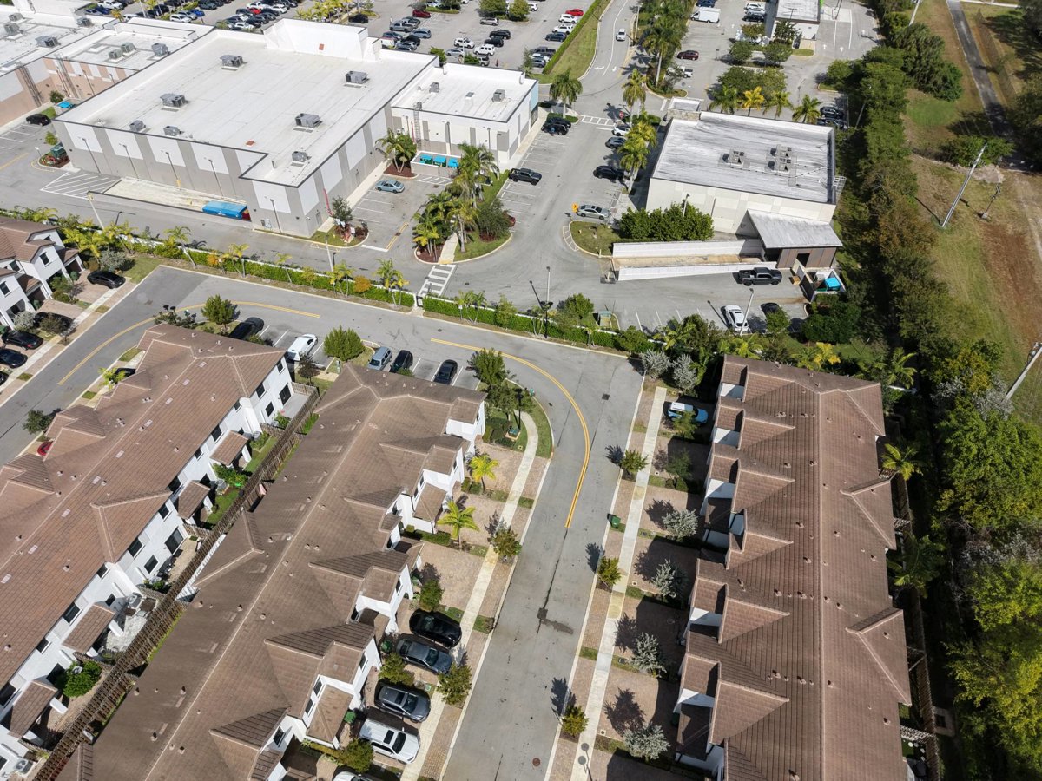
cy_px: 390
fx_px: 722
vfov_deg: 56.8
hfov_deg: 71.6
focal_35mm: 24
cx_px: 521
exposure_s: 1/8000
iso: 250
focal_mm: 8.67
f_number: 1.8
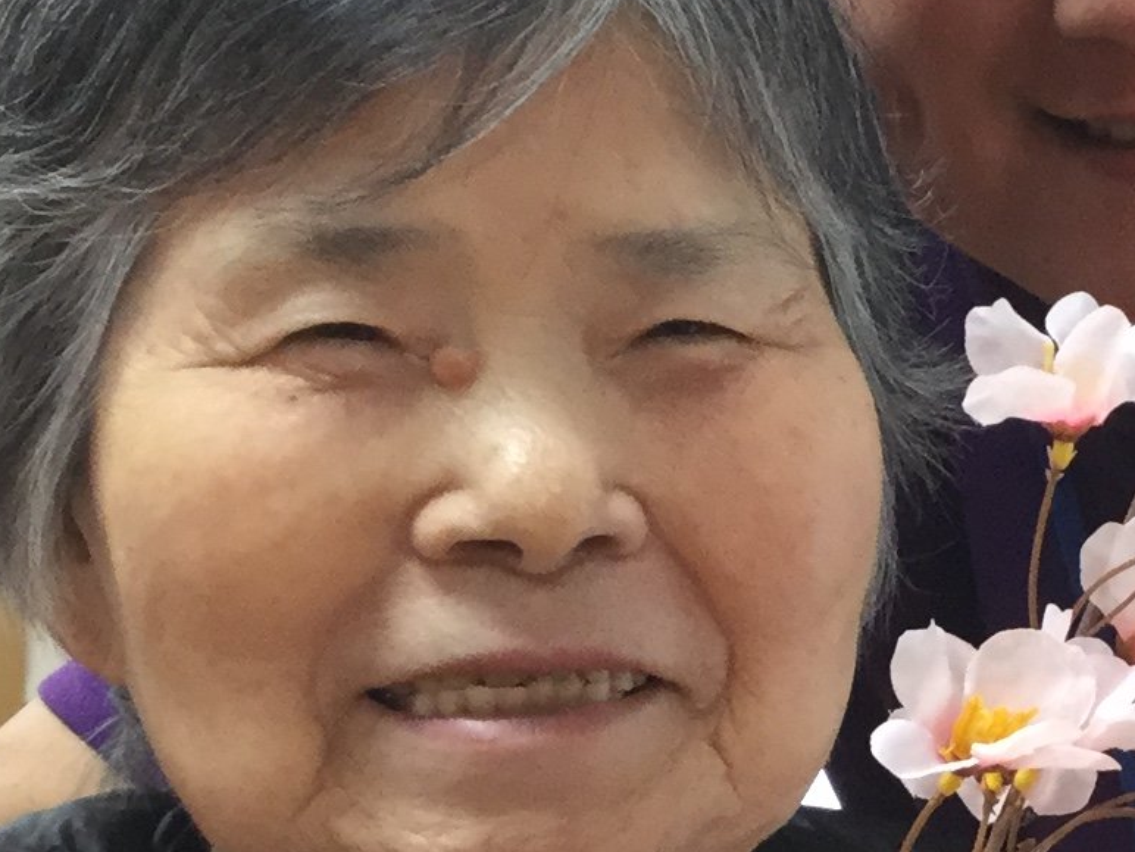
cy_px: 749
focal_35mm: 131
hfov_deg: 15.0
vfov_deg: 11.3
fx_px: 4295
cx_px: 876
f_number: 2.4
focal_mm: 3.3
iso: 64
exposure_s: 1/30
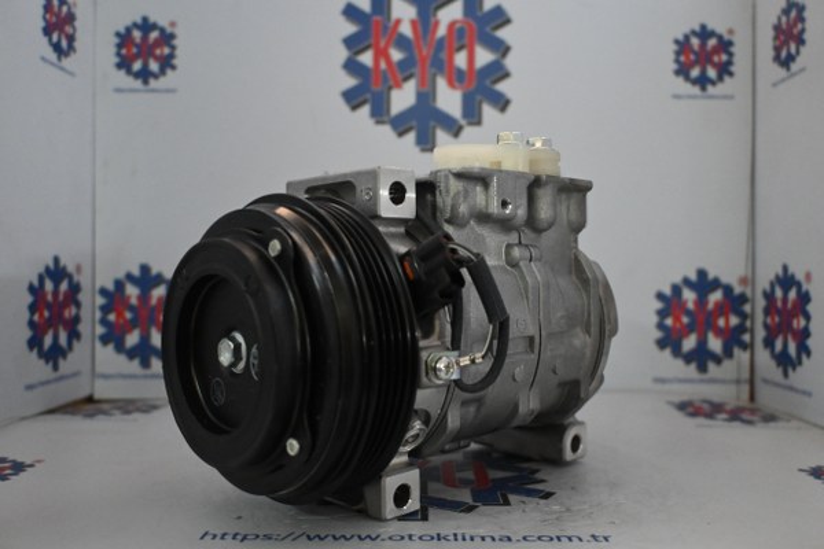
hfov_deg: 58.3
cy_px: 274
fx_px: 738
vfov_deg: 40.8
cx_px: 412
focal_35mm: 32
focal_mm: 21.5
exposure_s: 1/60
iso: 3600
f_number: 4
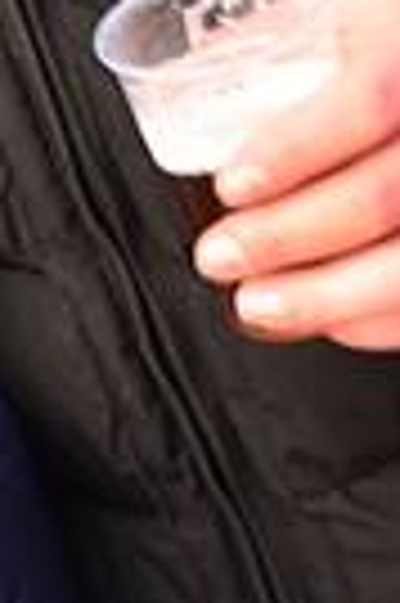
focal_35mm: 242
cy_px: -122
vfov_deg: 8.4
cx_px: -519
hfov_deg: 5.5
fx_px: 4043
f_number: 5.6
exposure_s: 1/250
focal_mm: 30
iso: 400
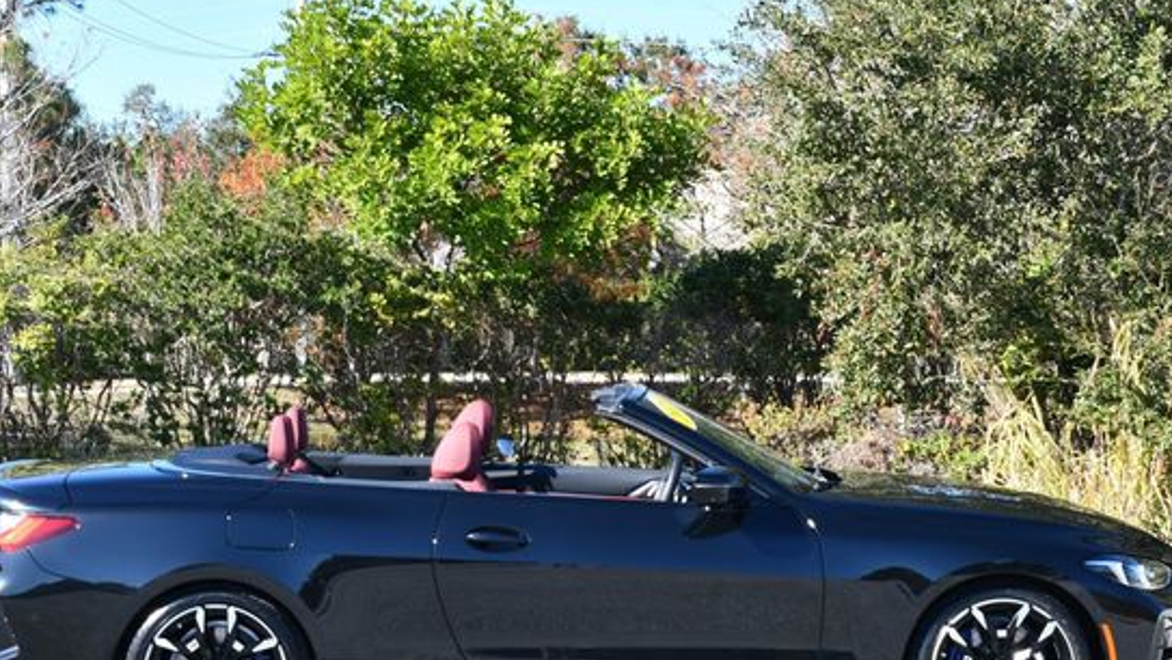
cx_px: 568
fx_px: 2612
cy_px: 401
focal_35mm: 84
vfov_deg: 14.4
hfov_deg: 25.3
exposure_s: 1/250
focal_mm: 34
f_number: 7.1
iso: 200
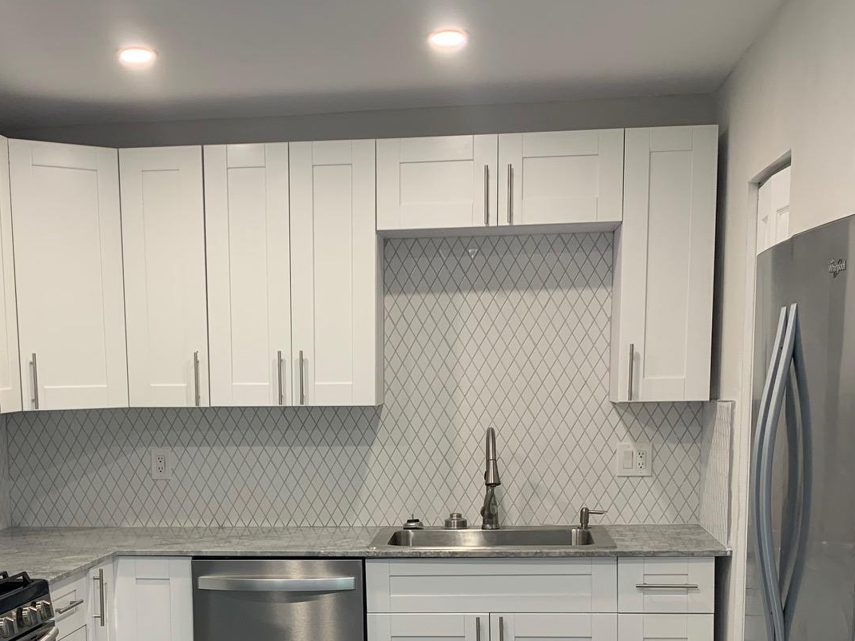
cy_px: 555
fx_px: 1210
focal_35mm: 49
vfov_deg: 28.7
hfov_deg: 38.6
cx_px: 316
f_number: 1.8
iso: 64
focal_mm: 4.25
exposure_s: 1/60
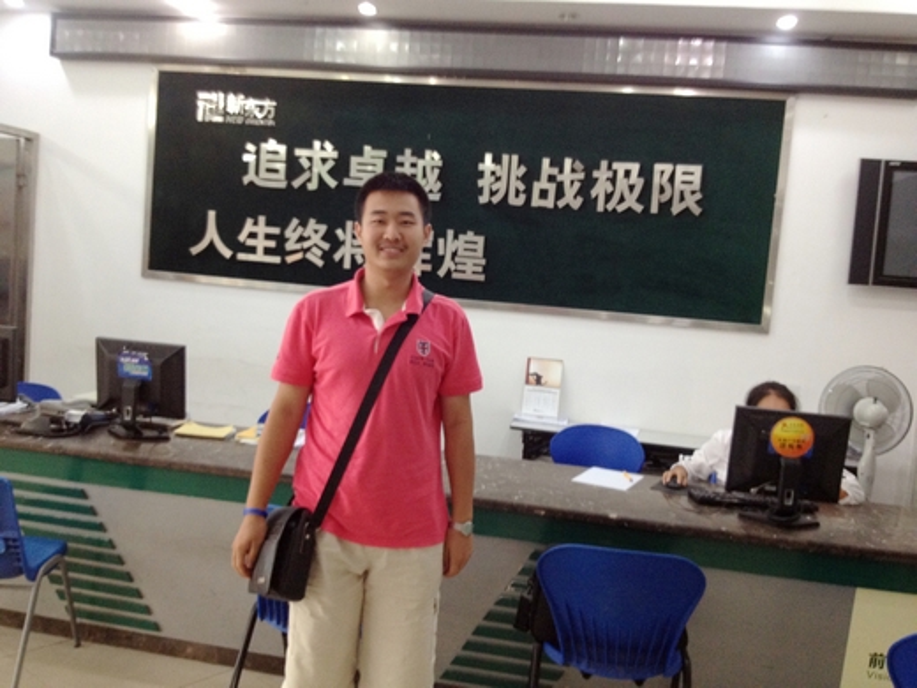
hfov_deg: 52.6
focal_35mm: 35
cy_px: 344
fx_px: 927
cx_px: 458
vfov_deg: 40.7
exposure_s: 1/20
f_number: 2.4
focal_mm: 4.28
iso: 200
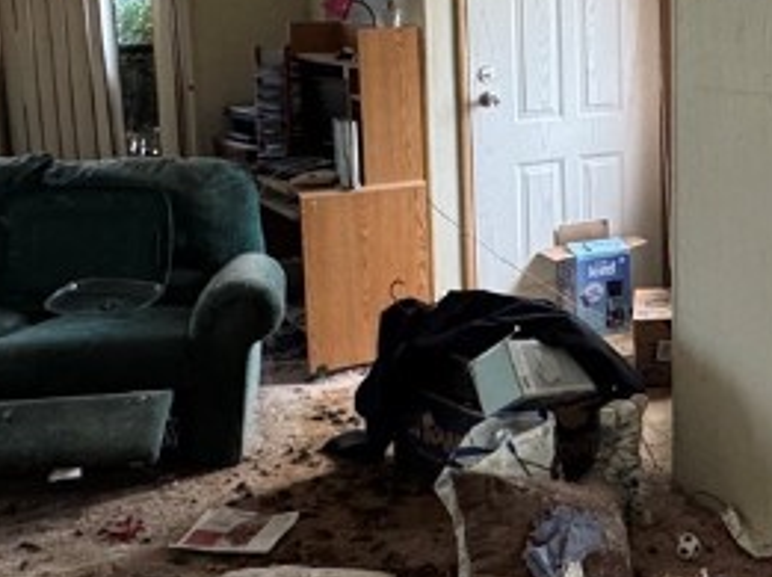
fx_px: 1225
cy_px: 145
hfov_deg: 33.4
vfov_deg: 26.2
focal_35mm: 55
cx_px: 671
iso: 640
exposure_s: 1/60
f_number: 2.2
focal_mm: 2.22
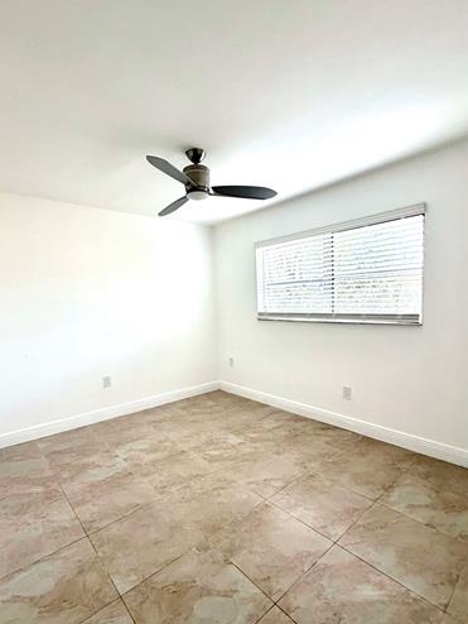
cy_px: 336
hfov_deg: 74.7
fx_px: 306
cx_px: 223
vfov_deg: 90.8
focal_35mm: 17
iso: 320
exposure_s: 1/109
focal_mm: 2.22
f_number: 2.2
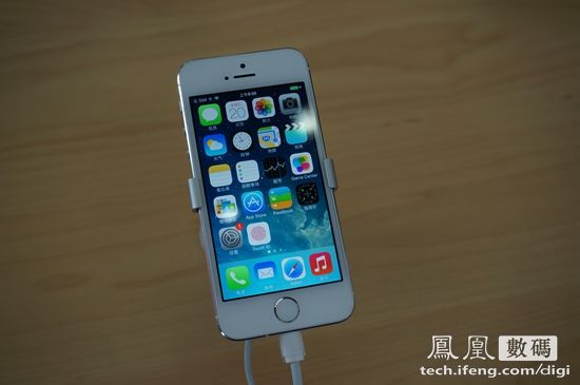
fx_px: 748
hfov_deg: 42.4
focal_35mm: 46
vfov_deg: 28.9
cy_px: 192
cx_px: 290
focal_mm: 31
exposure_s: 1/60
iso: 100
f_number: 5
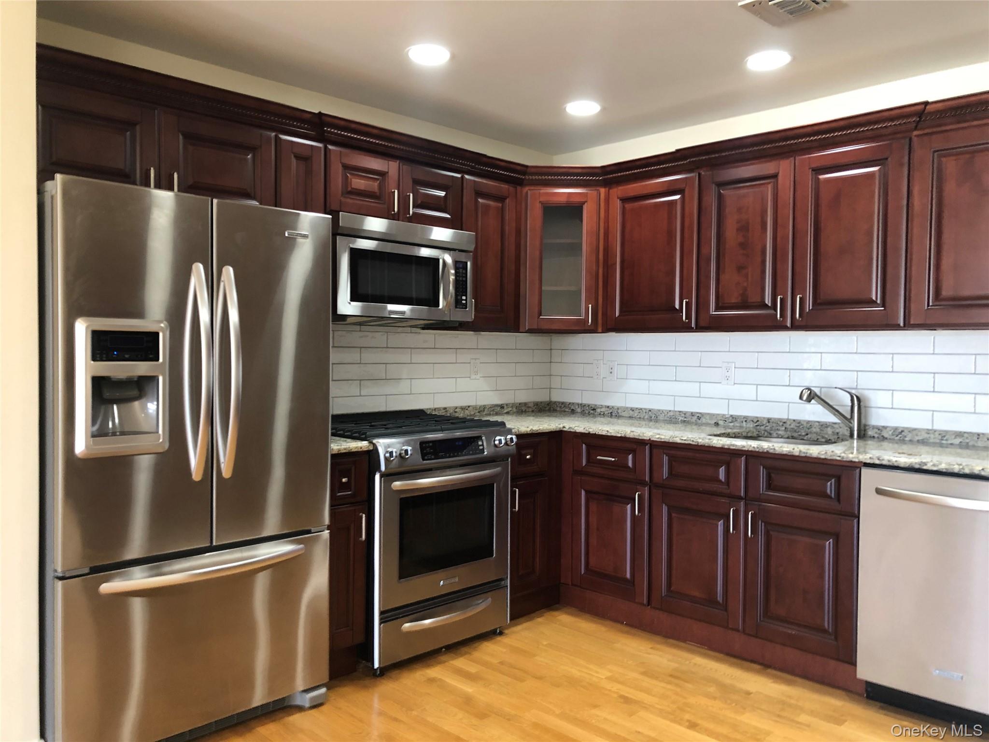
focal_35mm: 28
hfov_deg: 63.4
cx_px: 494
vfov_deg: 49.7
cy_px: 371
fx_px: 800
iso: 50
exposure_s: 1/15
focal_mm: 4
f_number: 1.8
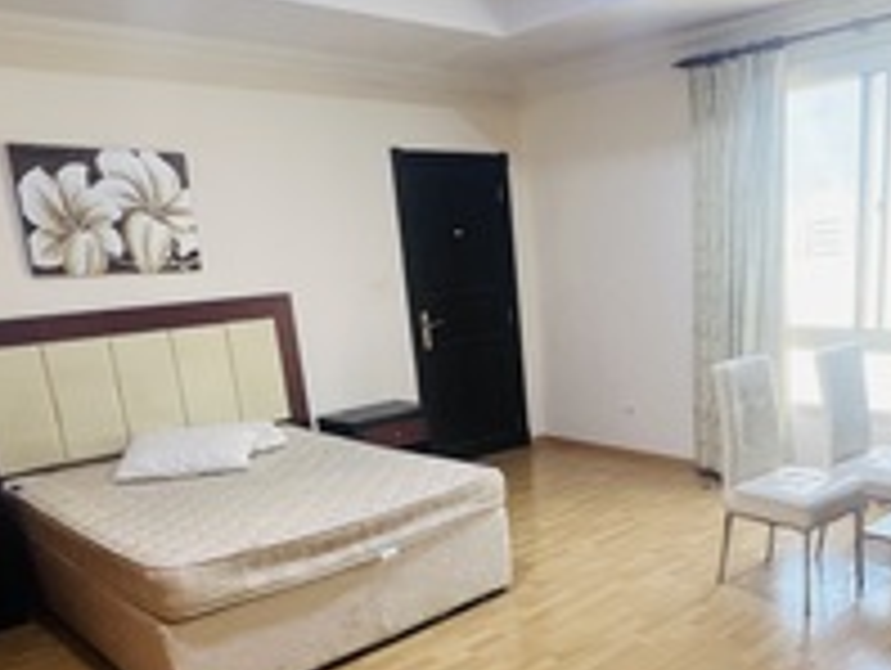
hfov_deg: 58.7
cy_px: 474
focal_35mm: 30
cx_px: 583
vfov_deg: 45.8
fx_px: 773
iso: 160
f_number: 1.8
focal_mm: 1.57
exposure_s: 1/50
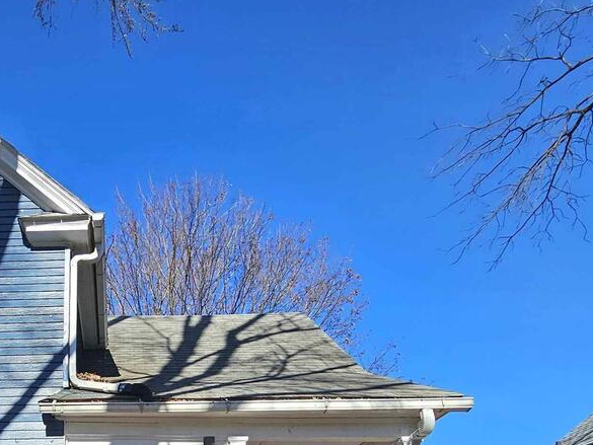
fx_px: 548
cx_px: 86
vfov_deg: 36.1
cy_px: 511
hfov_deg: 51.7
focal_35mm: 32
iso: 50
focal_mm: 2.2
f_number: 2.2
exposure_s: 1/2500
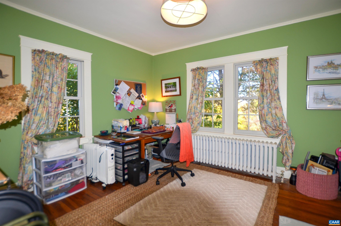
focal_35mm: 15
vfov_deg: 77.1
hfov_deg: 100.5
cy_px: 113
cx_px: 170
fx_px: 142
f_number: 3.5
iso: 100
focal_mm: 10
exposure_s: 1/60
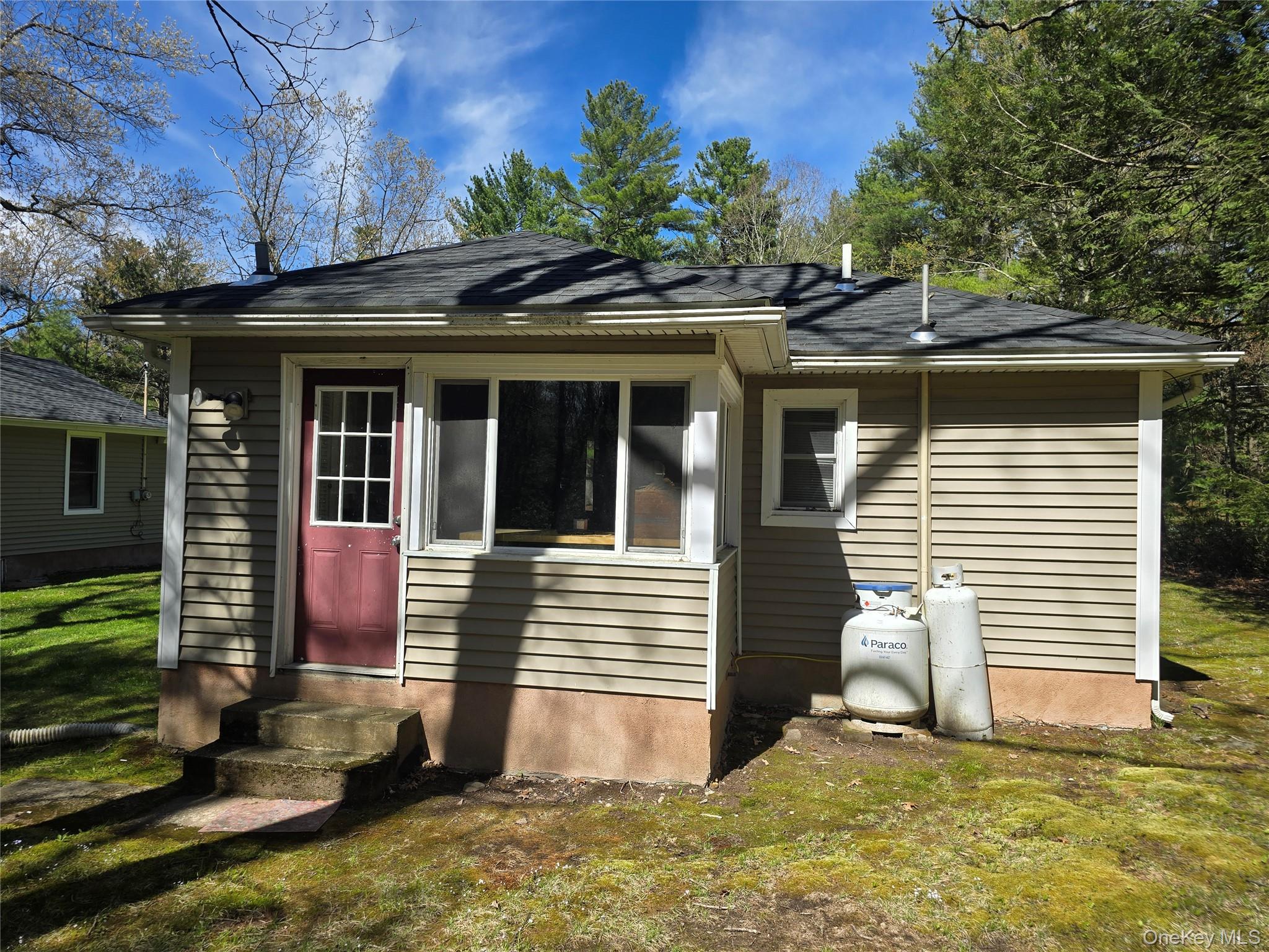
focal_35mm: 23
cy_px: 476
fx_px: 843
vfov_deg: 58.9
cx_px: 634
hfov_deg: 73.9
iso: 12
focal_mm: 6.3
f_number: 1.7
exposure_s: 1/562
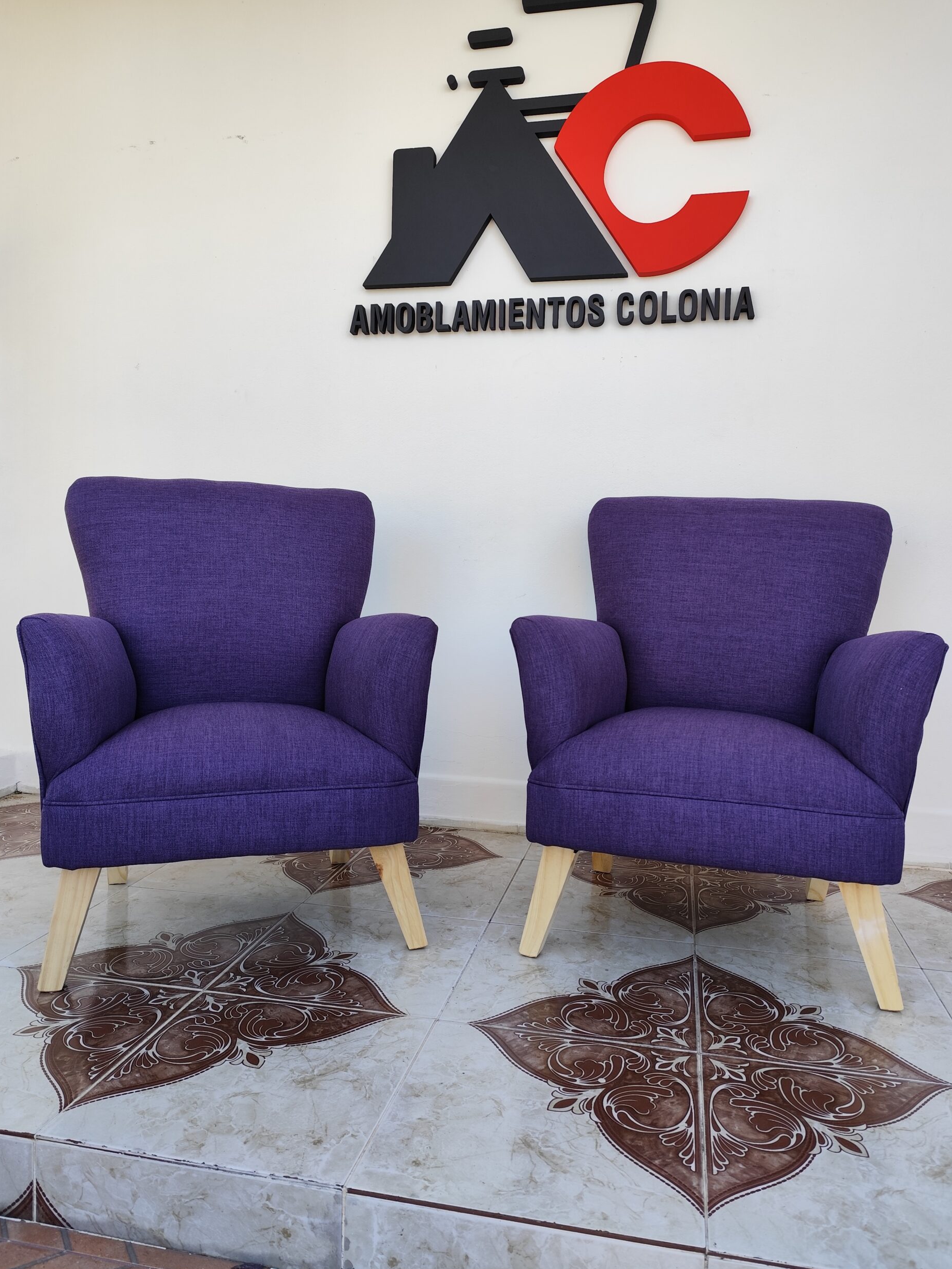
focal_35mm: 24
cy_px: 628
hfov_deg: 56.8
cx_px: 495
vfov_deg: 71.6
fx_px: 880
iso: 50
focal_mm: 6.19
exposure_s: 1/105
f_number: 1.65
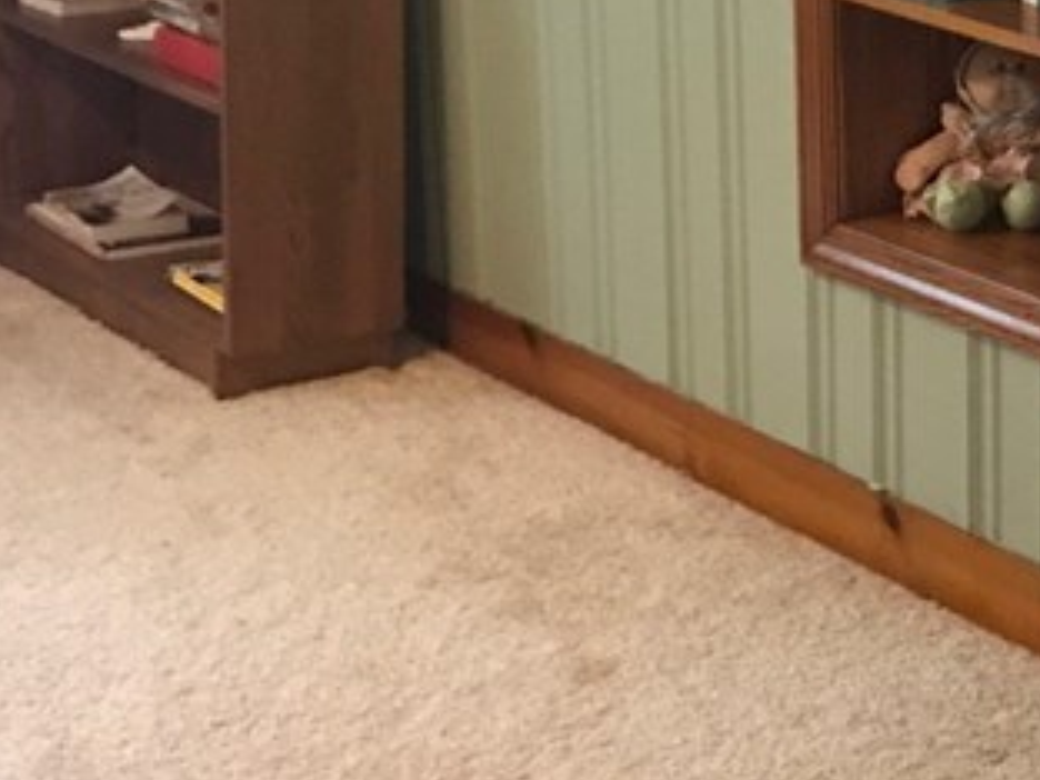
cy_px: 153
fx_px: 2764
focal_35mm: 92
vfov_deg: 15.9
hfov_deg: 20.0
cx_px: 1247
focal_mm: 3.99
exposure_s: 1/5
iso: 100
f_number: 1.8
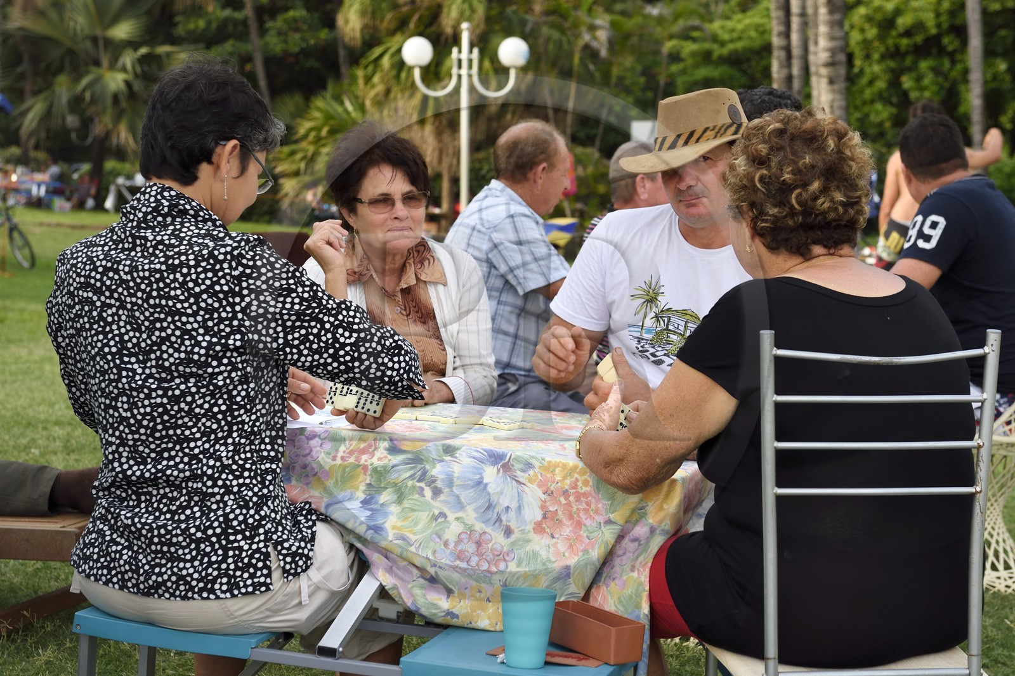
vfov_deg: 19.4
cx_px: 508
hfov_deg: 28.8
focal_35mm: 70
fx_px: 1973
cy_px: 338
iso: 400
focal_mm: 70
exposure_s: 1/250
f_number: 7.1
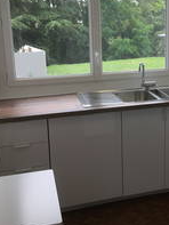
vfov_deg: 35.9
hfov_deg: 26.8
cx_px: 144
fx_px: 345
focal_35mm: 53
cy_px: 83
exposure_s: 1/117
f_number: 2.2
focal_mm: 4.15
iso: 25
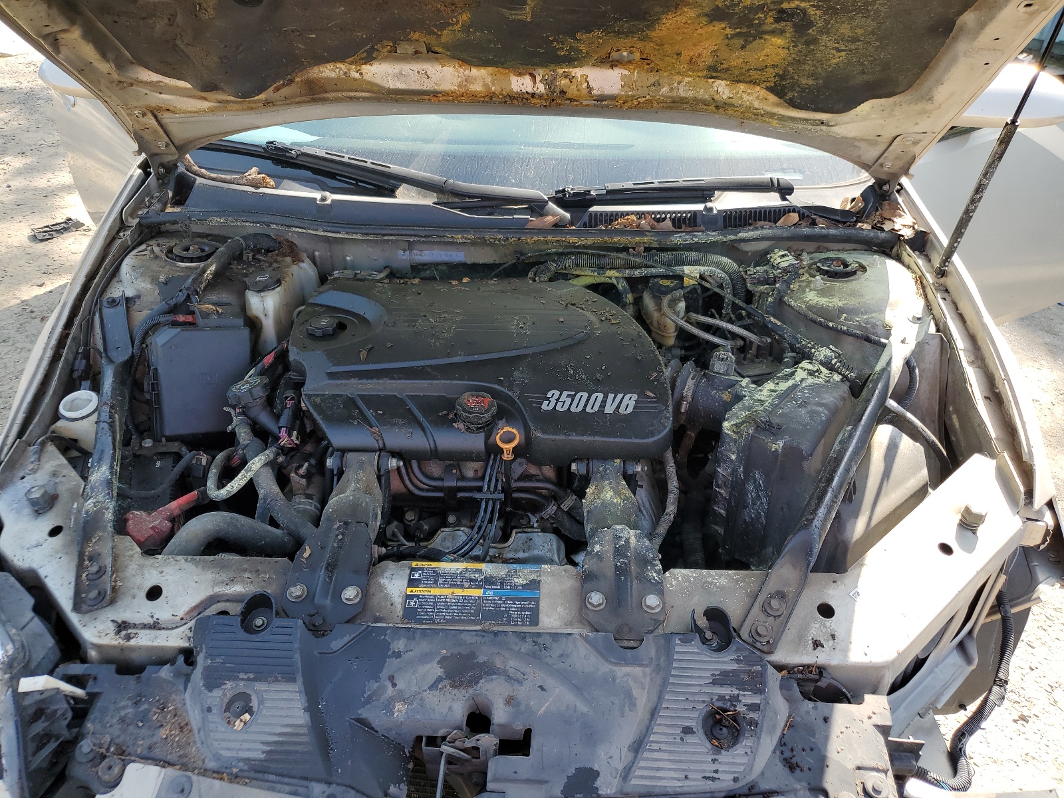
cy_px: 399
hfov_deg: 67.3
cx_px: 532
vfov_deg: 53.1
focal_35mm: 26
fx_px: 799
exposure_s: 1/476
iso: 50
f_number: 1.5
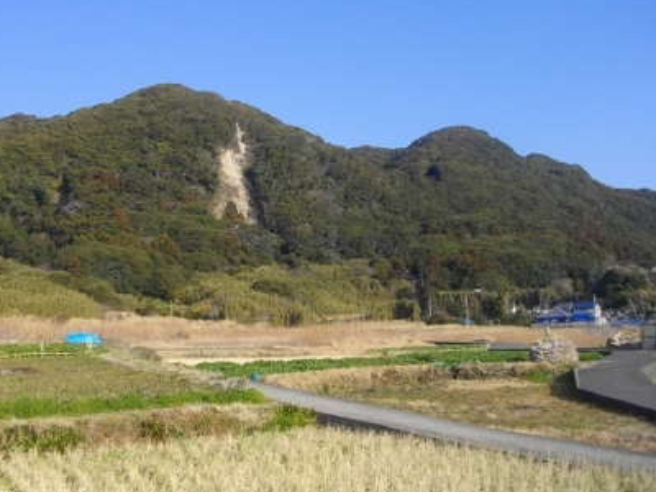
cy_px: 207
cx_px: 254
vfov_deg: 35.9
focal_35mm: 40
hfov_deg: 46.5
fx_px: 758
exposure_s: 1/1000
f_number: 2.9
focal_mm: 5.7
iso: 100
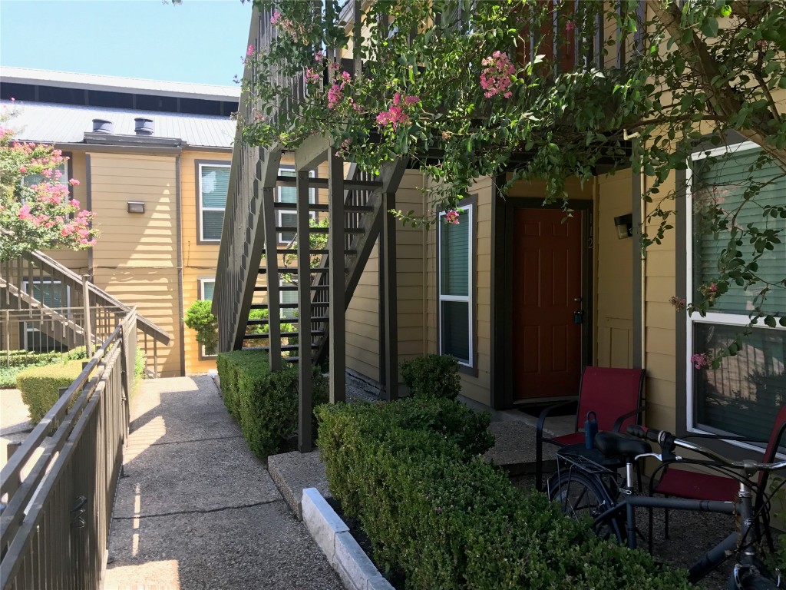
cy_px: 295
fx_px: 636
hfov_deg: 63.4
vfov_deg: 49.7
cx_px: 393
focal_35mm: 28
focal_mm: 3.99
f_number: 1.8
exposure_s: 1/270
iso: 20
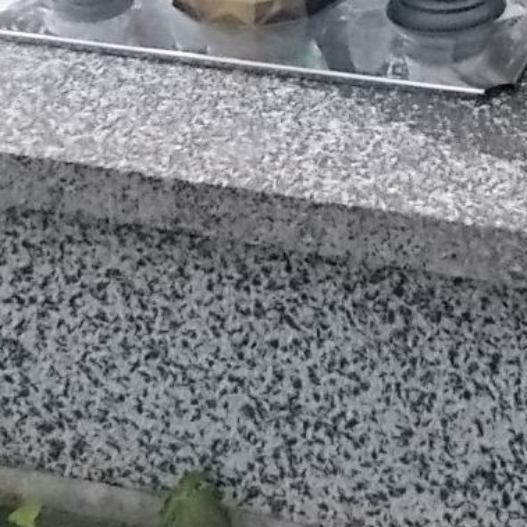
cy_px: -145
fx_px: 1671
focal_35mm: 97
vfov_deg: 17.0
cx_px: 567
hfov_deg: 17.4
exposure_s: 1/320
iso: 400
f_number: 8
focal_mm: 4.6
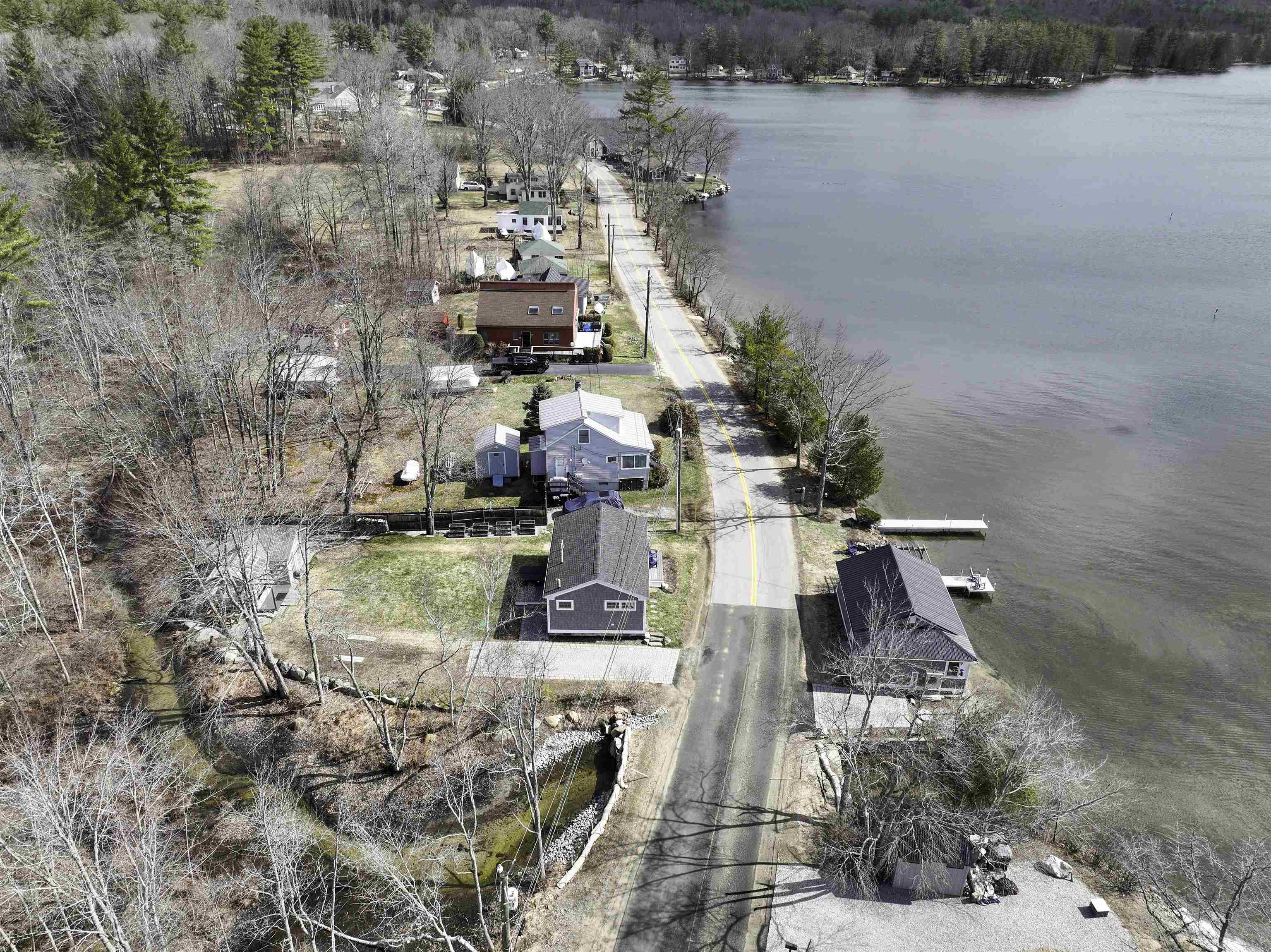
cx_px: 636
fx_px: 881
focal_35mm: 24
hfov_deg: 71.6
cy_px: 476
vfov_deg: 56.8
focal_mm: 12.29
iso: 100
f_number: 2.8
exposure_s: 1/2500
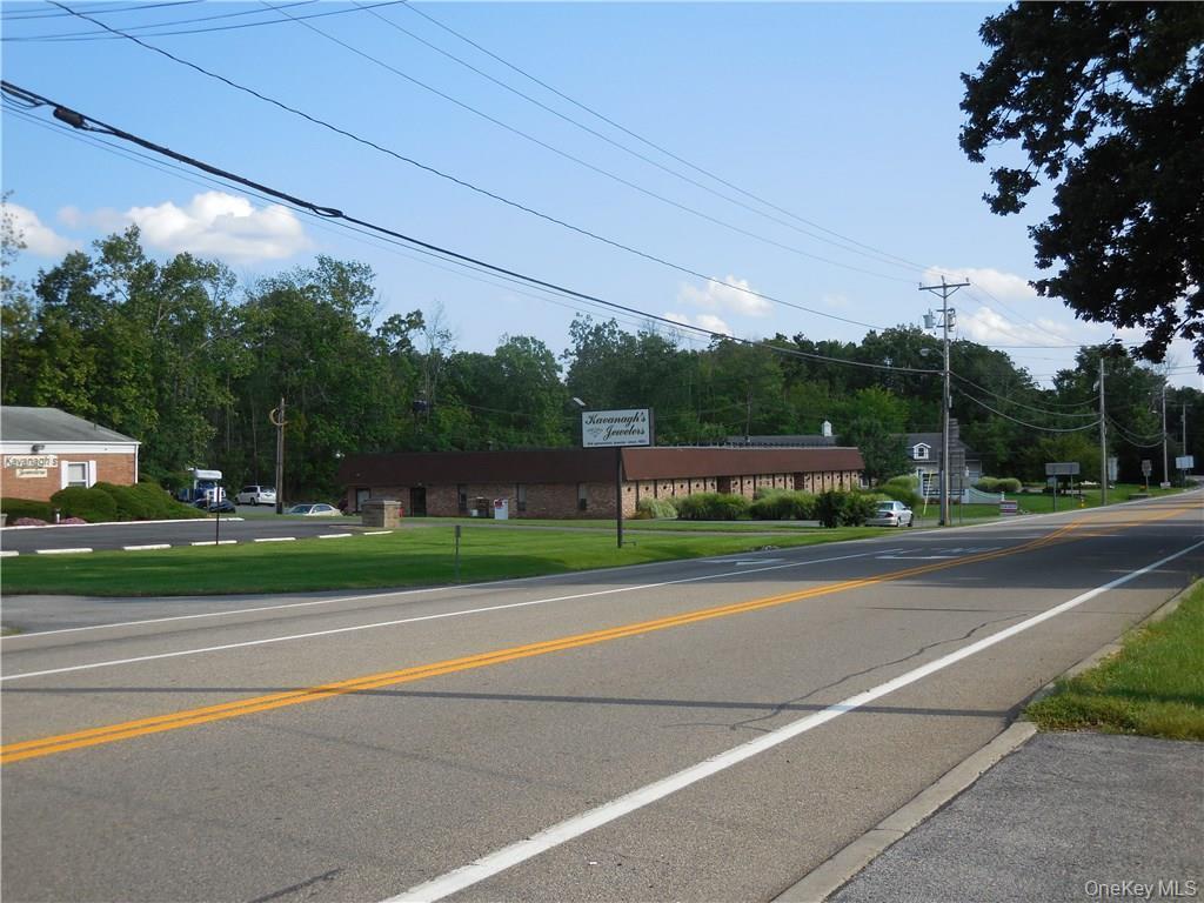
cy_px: 452
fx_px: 1565
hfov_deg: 42.1
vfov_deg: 32.2
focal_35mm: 45
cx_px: 602
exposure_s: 1/800
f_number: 4.2
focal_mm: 8.1
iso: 125
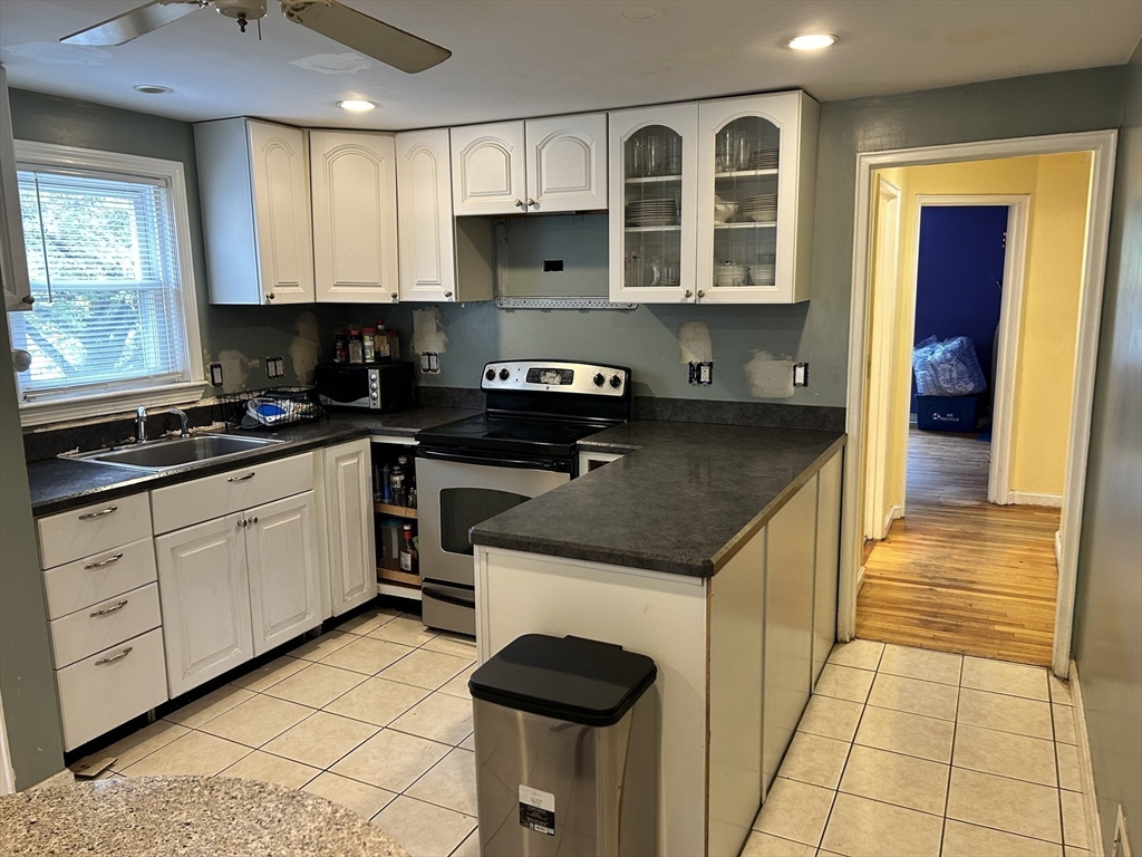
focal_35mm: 26
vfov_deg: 53.1
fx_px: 858
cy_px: 428
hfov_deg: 67.3
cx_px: 571
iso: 160
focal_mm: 5.7
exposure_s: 1/60
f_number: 1.5
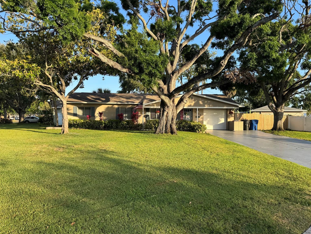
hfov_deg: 69.4
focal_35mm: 25
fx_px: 225
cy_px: 117
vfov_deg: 54.9
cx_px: 153
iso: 80
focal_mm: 6.76
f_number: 1.78
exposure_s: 1/1339
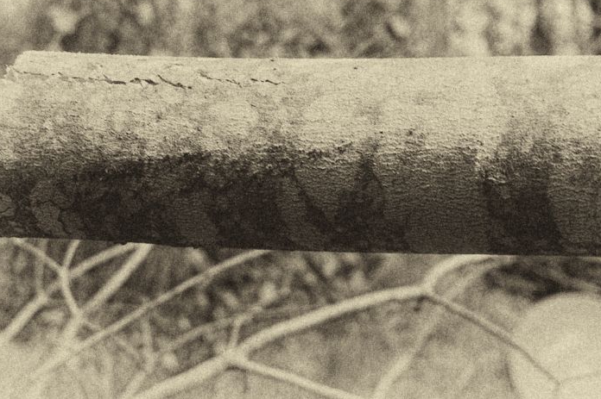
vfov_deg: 12.5
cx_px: 318
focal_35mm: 109
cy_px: 151
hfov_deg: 18.8
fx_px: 1818
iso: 100
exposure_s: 1/60
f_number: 5.6
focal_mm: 46
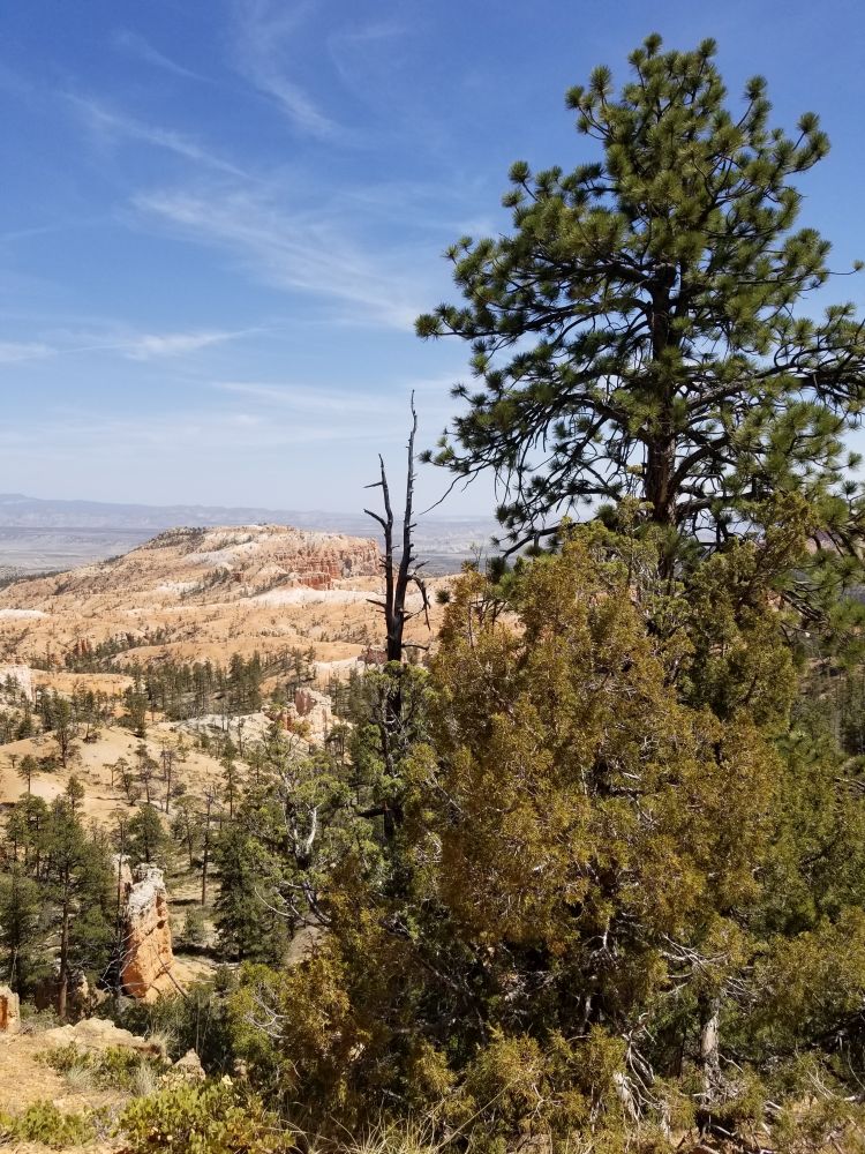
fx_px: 866
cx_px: 432
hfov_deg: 53.1
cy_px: 577
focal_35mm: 26
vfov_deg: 67.3
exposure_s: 1/2760
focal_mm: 4.25
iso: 50
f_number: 1.7
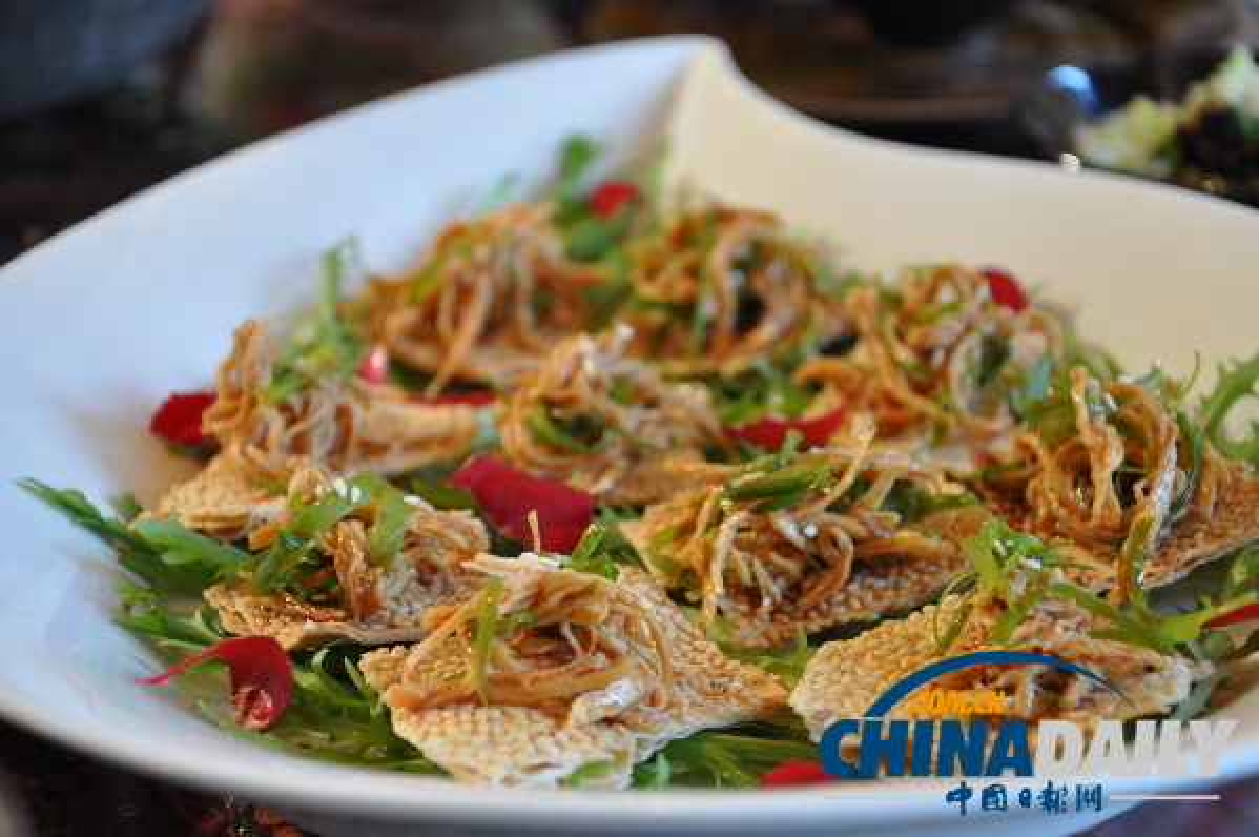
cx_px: 630
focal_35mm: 75
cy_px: 418
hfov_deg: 27.0
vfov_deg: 18.1
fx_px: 2620
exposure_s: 1/20
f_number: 5
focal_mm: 50
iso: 320
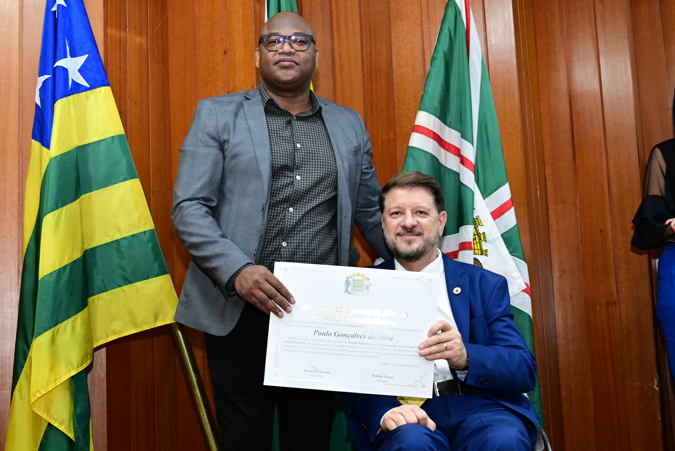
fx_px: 863
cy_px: 226
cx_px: 338
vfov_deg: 29.3
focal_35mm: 46
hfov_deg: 42.7
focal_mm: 31
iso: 3200
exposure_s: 1/125
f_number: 4
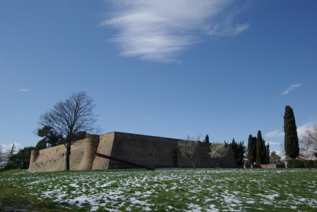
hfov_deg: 61.9
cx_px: 158
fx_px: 264
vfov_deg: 43.7
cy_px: 106
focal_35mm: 30
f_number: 22
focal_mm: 20
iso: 100
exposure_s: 1/40
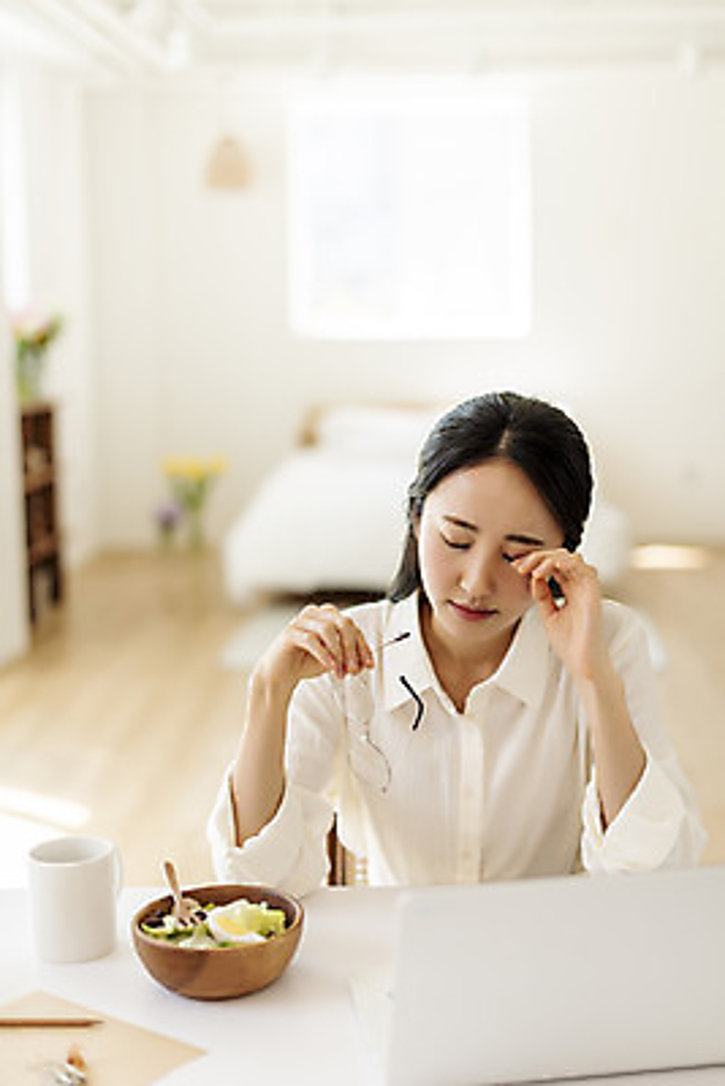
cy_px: 543
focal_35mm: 50
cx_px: 362
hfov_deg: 27.0
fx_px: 1509
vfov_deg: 39.6
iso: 125
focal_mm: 50
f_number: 2
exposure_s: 1/320
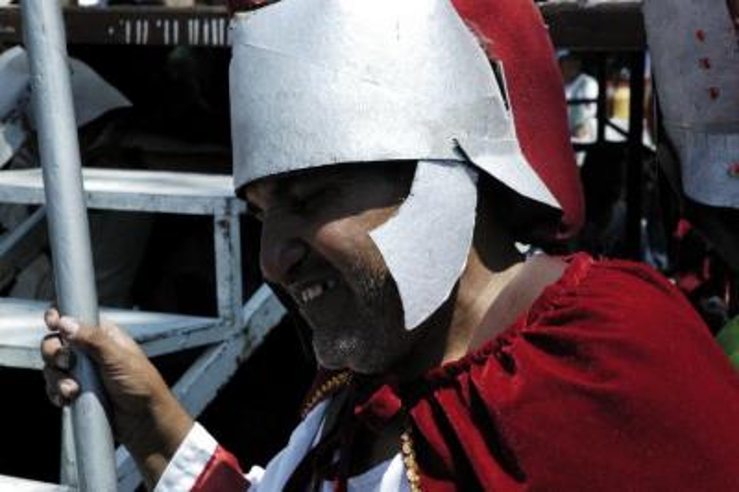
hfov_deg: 19.5
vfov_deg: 13.0
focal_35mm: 105
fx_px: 2154
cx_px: 370
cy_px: 246
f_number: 16
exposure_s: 1/1000
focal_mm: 70
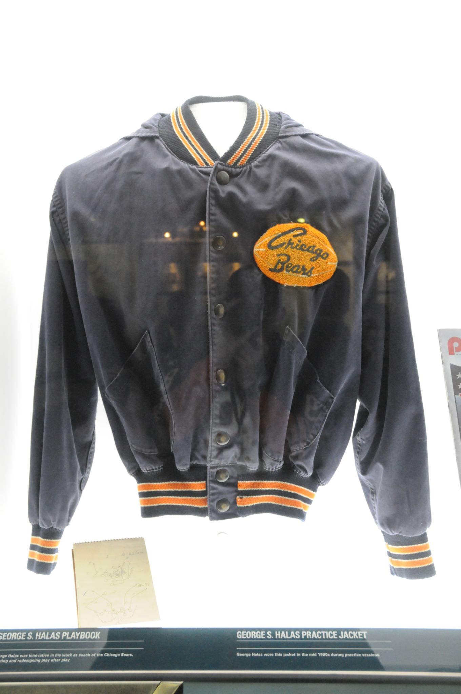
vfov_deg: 49.6
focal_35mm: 39
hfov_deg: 34.1
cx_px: 230
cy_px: 347
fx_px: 751
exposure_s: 1/100
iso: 3200
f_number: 5
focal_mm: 26
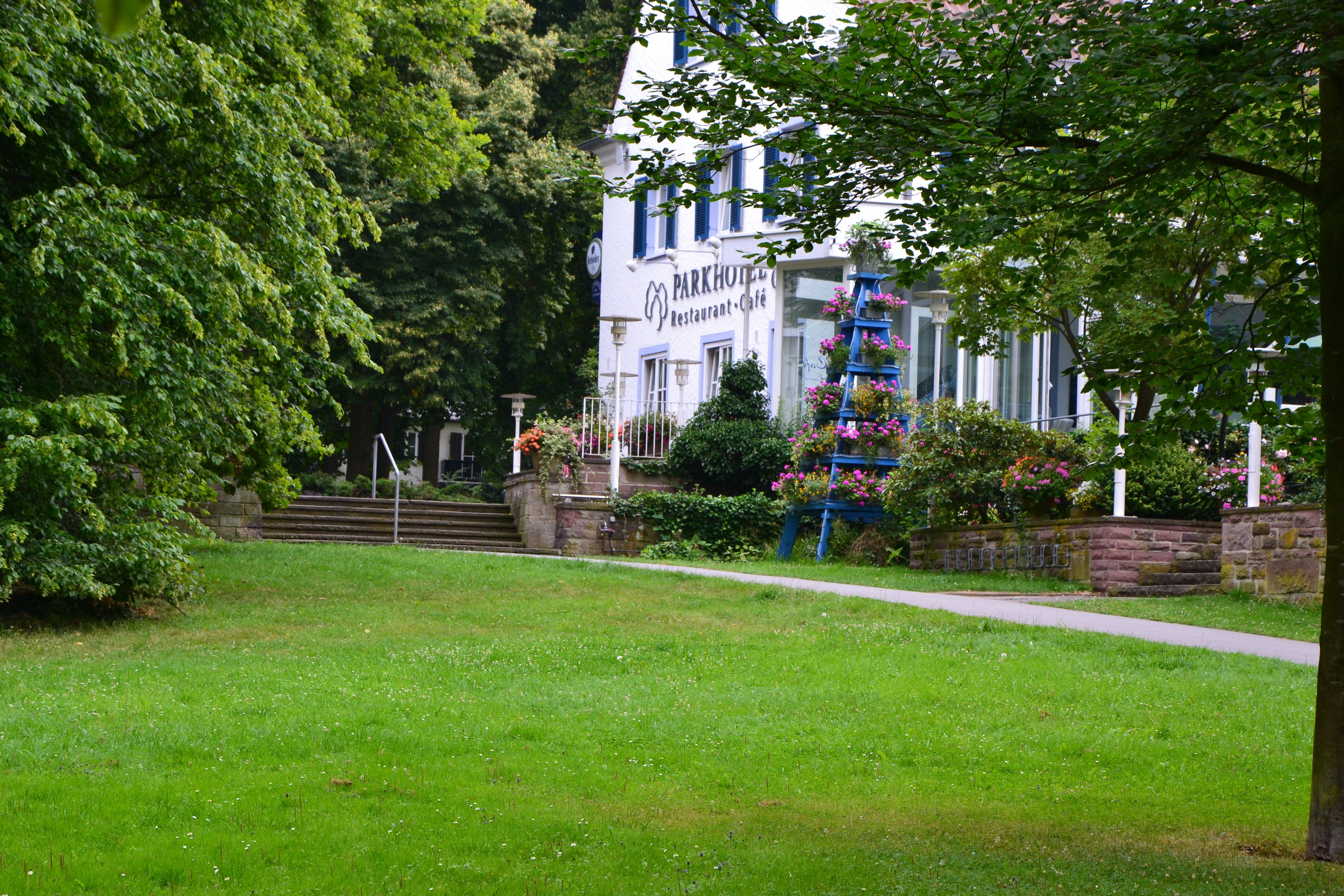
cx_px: 672
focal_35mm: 99
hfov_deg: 20.6
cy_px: 448
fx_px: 3696
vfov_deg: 13.8
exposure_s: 1/100
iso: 400
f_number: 9
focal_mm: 66
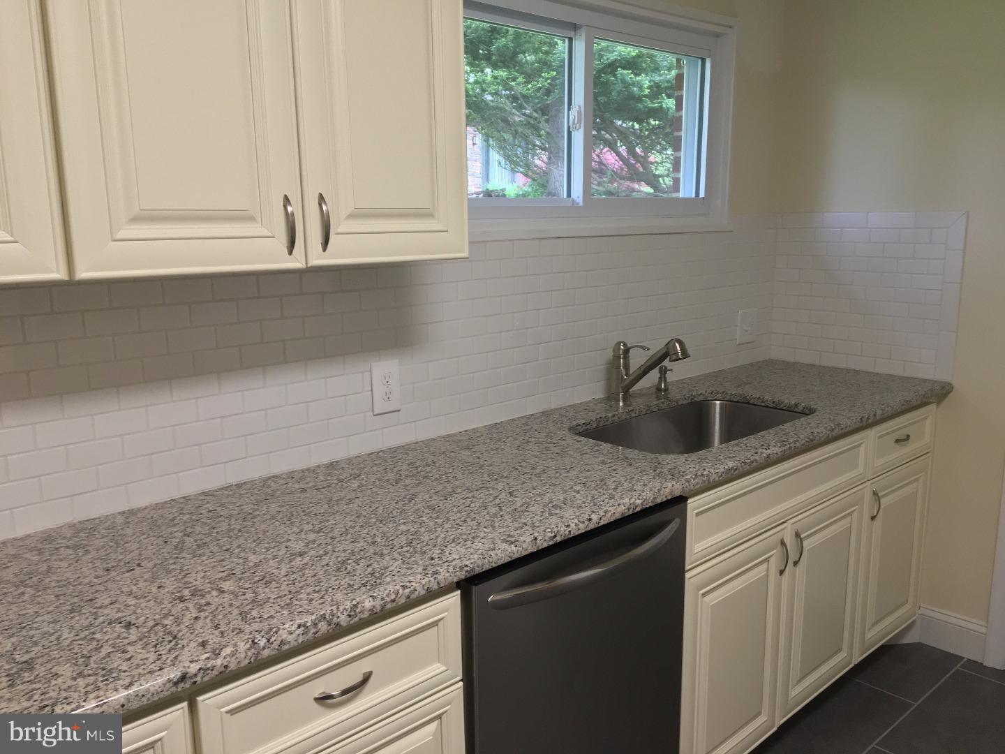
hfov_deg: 61.7
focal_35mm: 29
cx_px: 502
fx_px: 842
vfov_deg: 48.2
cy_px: 377
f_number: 2.2
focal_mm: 4.15
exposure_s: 1/30
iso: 64
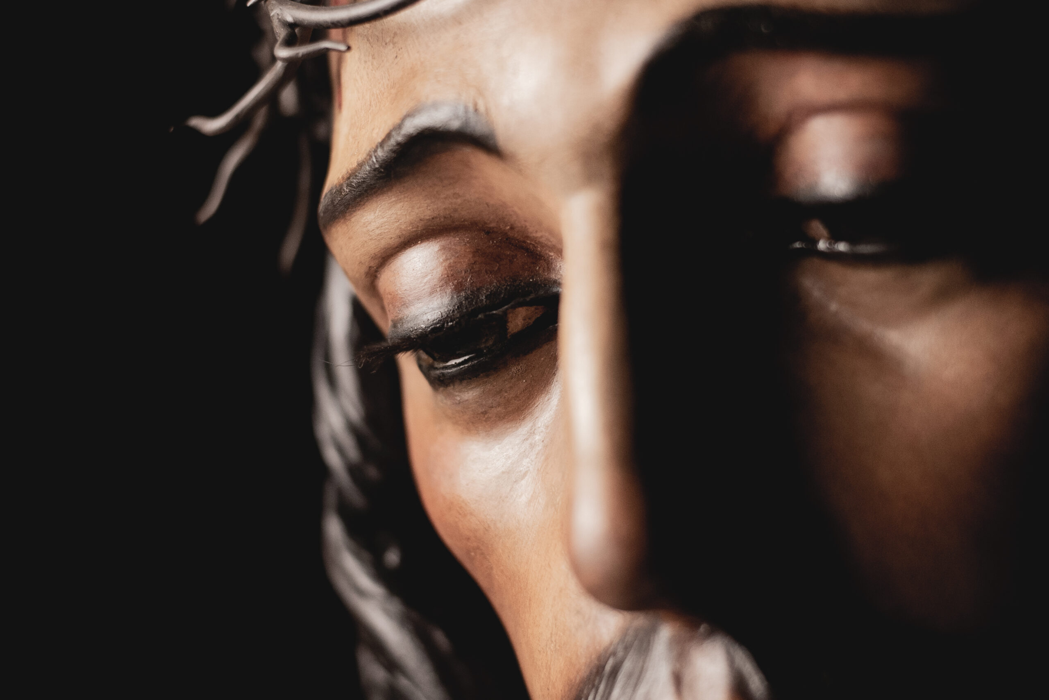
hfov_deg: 39.6
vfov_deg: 27.0
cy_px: 350
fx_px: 1457
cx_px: 524
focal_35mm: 50
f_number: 3.2
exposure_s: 1/400
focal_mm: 50
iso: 2000
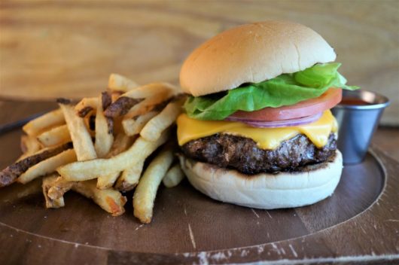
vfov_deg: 29.8
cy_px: 132
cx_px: 200
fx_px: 498
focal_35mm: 45
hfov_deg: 43.7
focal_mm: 30
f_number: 4
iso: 800
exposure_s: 1/160
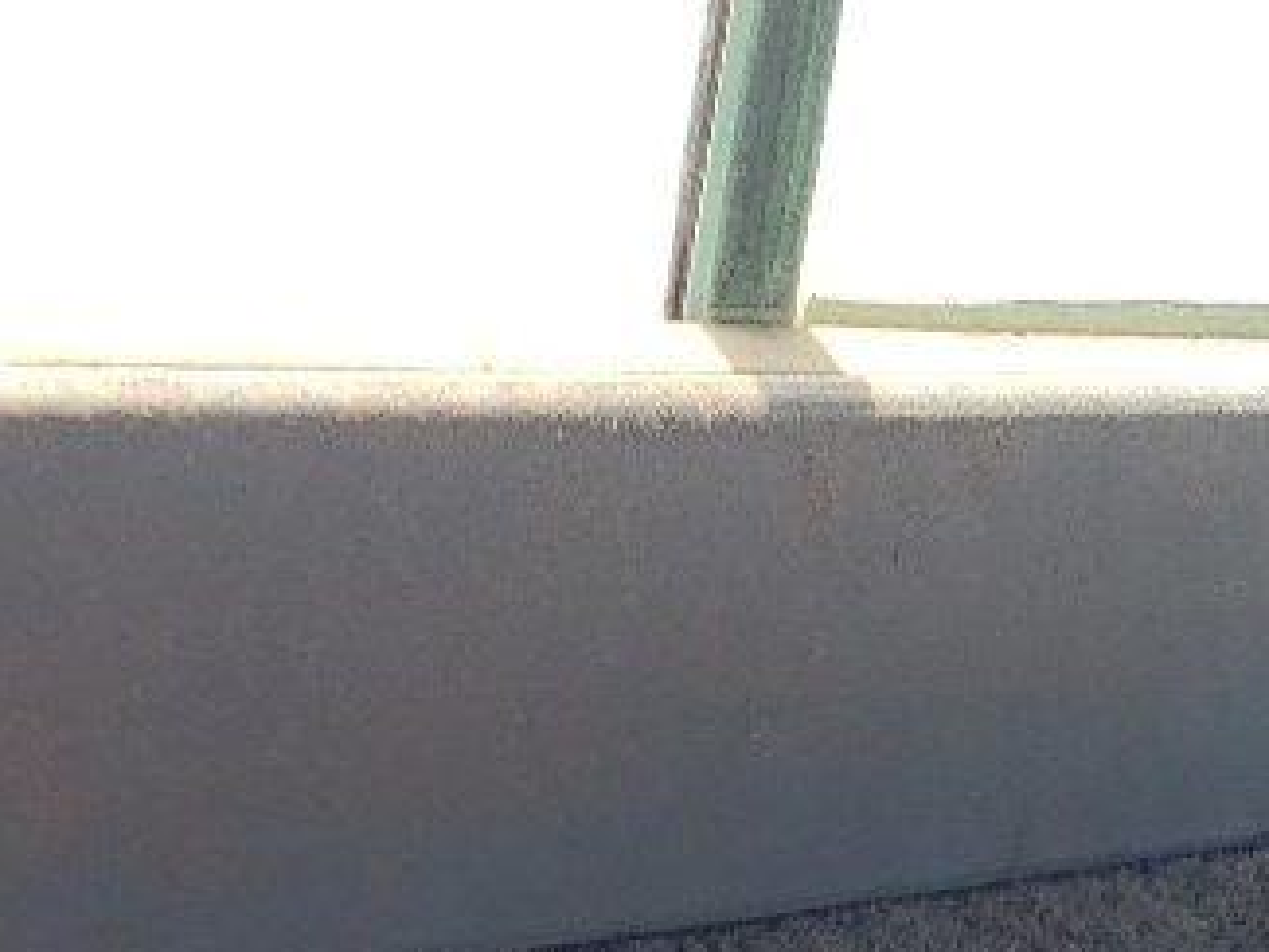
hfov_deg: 15.4
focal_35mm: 128
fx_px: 4694
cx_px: 871
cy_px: 1760
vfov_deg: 10.8
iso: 50
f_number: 1.5
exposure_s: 1/200
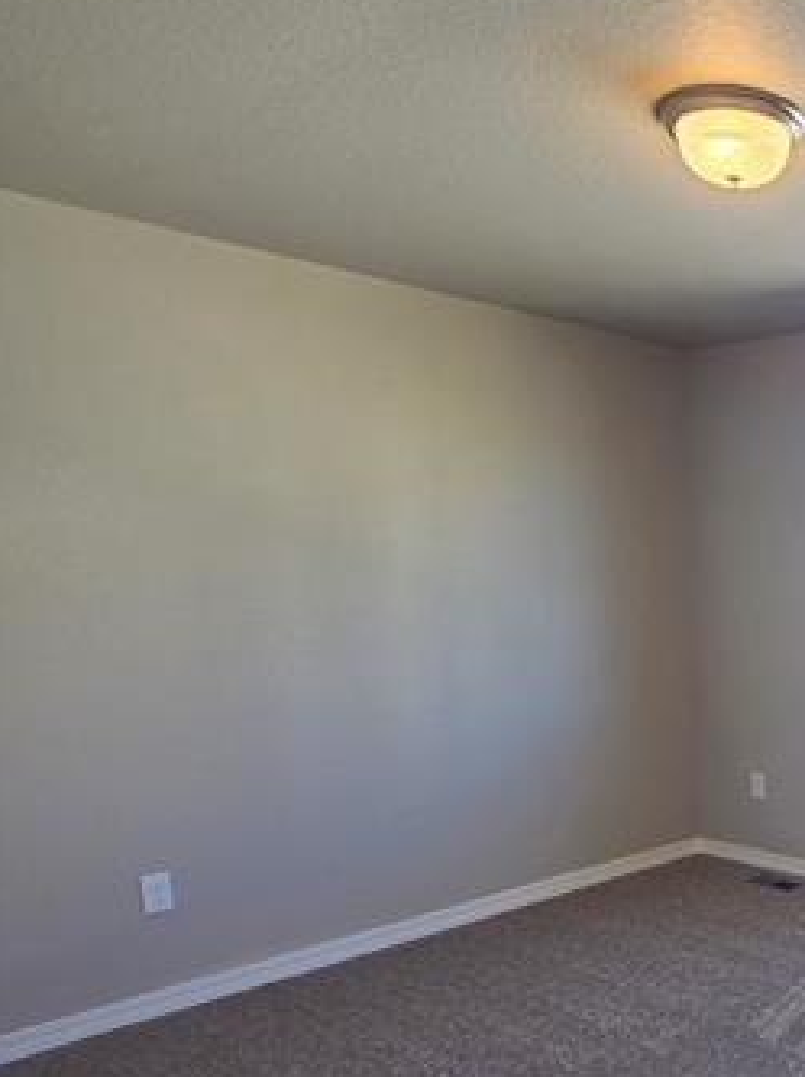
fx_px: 932
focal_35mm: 30
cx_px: 913
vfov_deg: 58.5
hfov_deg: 37.8
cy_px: 728
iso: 125
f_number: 2.2
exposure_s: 1/120
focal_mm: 2.2
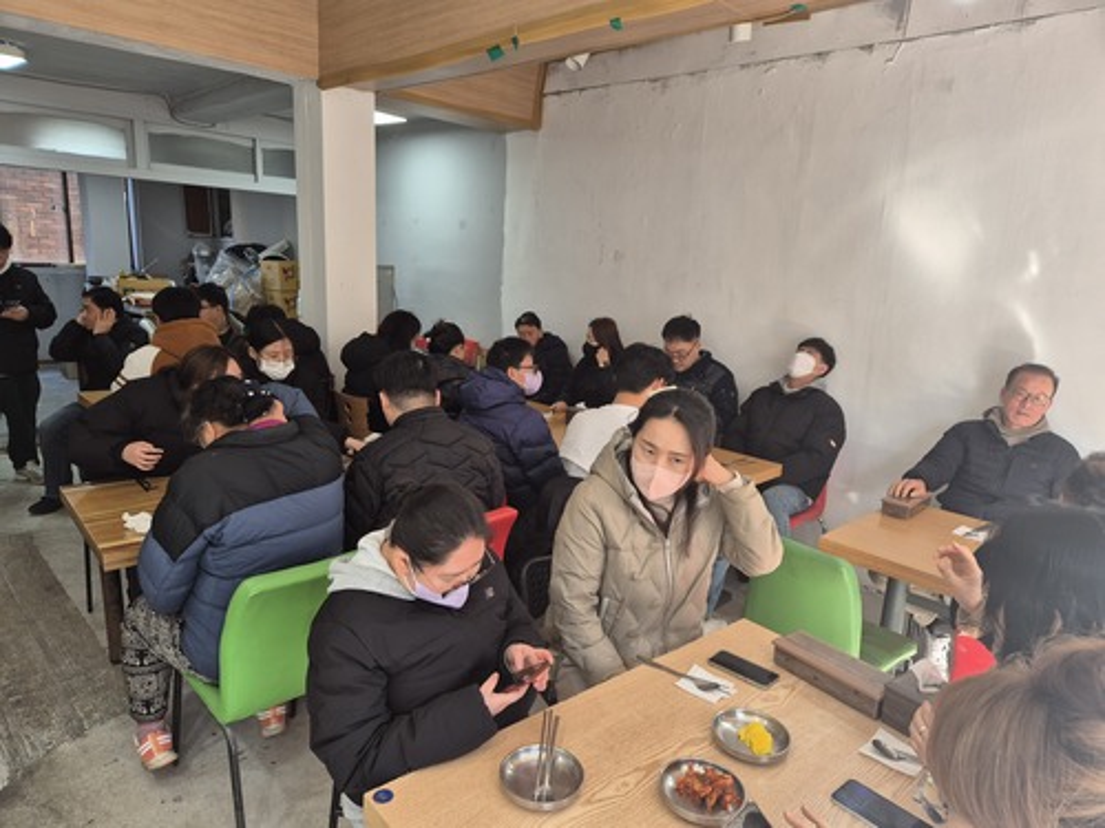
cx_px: 552
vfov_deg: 58.9
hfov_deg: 73.9
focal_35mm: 23
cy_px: 414
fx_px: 734
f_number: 1.8
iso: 64
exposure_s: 1/120
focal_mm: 5.4
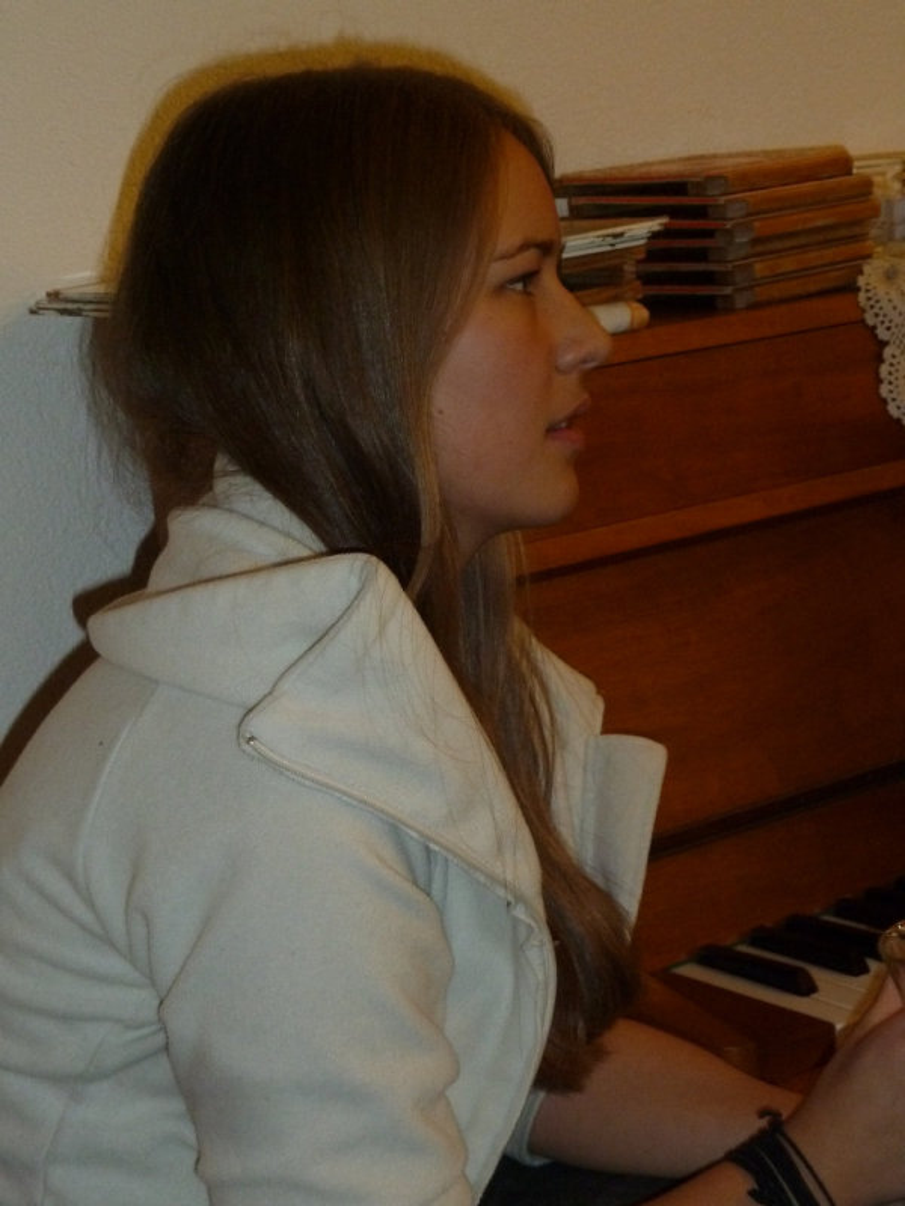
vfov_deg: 29.0
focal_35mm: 67
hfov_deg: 21.9
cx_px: 452
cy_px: 603
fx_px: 2336
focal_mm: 11
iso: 400
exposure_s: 1/30
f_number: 4.1
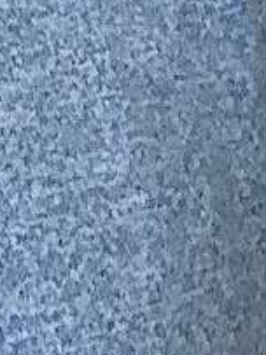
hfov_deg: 6.5
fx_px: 2185
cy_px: -796
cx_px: -481
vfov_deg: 7.8
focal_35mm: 213
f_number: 1.9
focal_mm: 2.69
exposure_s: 1/60
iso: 320
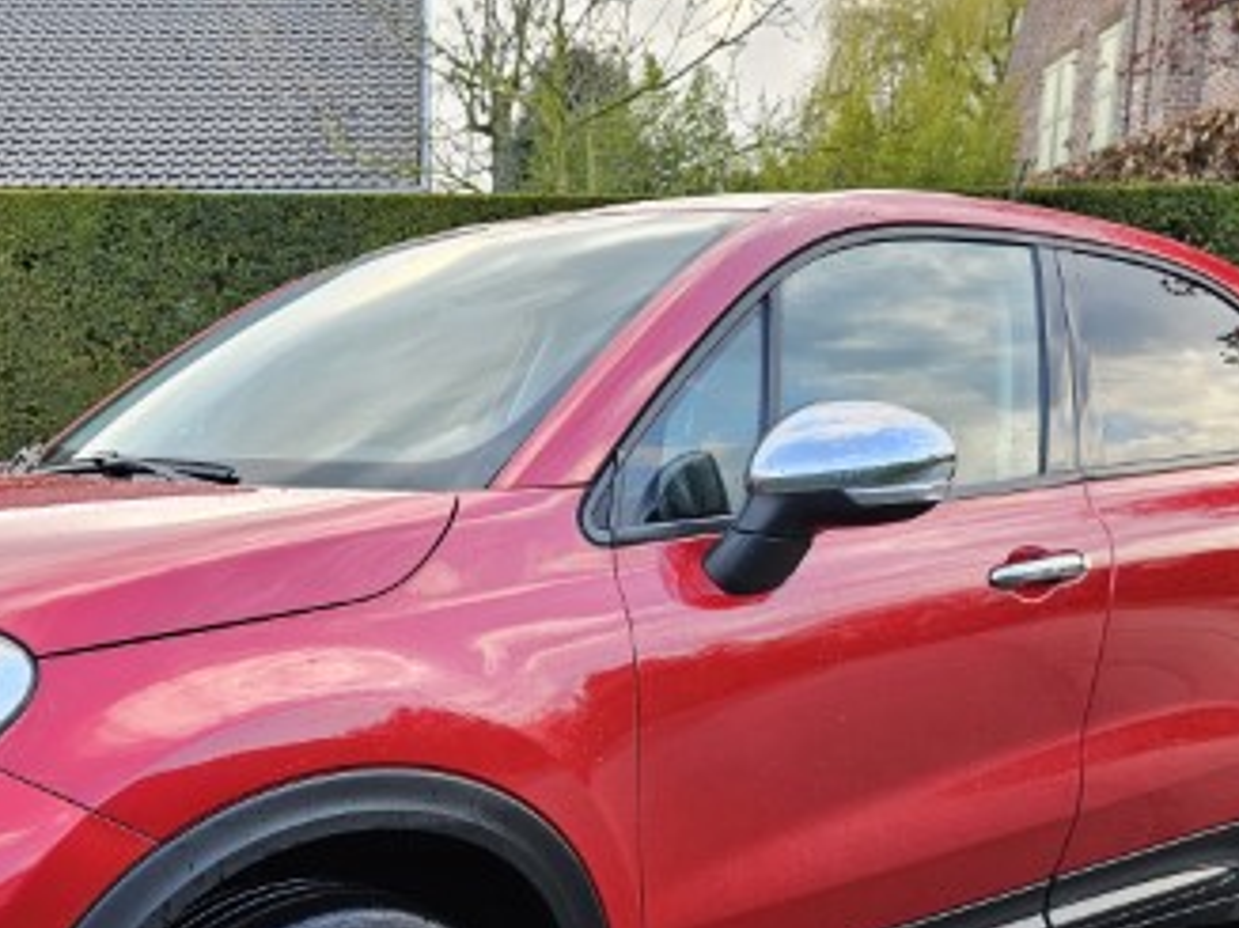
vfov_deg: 30.4
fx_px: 1610
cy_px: 883
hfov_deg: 41.6
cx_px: 421
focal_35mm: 45
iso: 40
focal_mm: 6.3
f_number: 1.7
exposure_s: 1/180
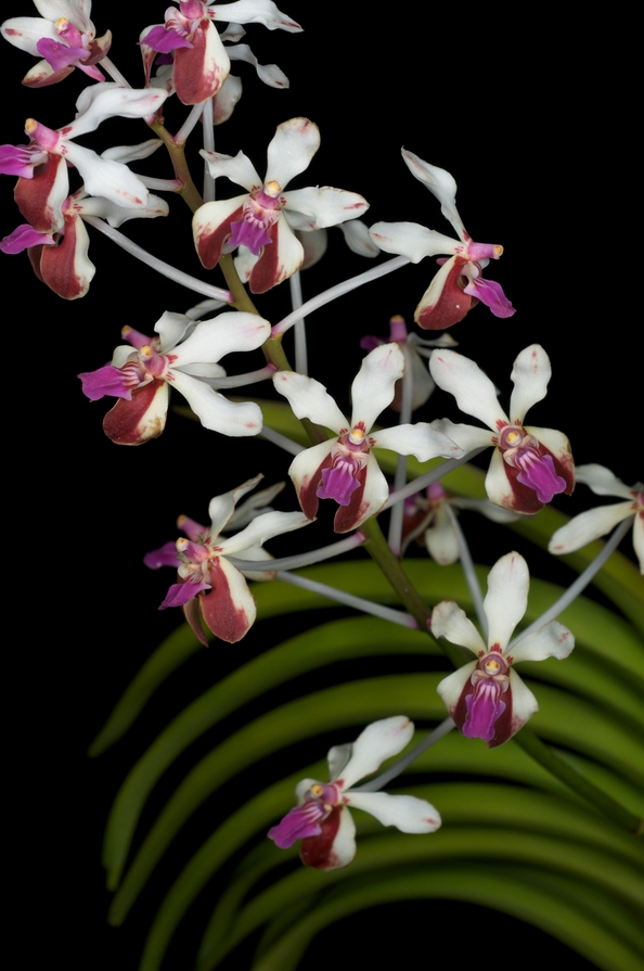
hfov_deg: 13.3
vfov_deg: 19.8
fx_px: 2772
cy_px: 438
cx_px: 320
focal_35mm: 103
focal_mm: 60
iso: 200
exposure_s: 1/125
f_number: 10
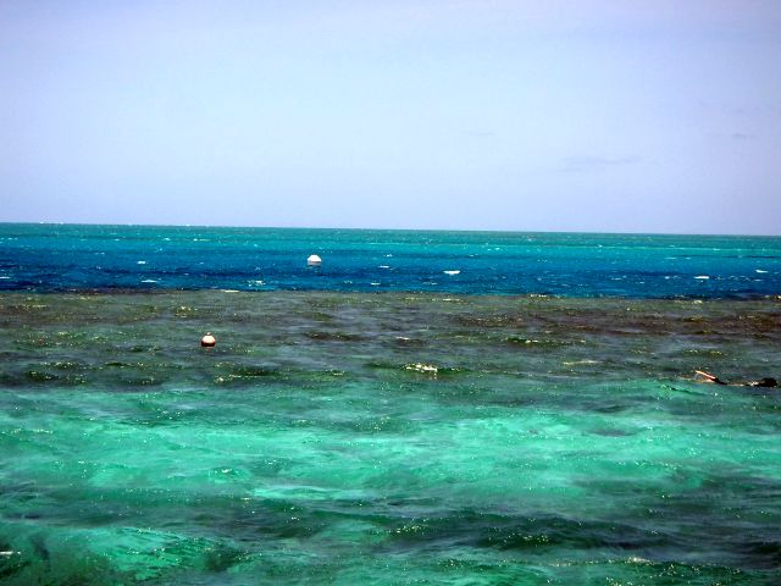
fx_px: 2324
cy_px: 293
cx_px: 390
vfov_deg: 14.4
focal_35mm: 103
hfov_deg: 19.1
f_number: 5
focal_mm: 18.46
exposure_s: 1/640
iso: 80
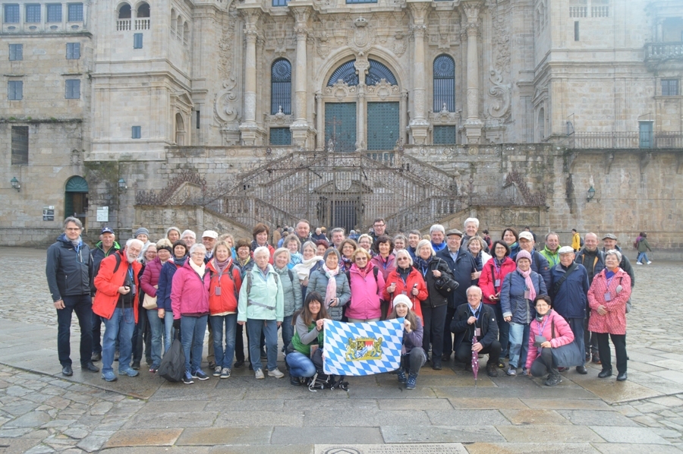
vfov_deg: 39.9
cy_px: 227
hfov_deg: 57.3
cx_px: 342
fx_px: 625
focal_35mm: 33
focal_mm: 22
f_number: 5.6
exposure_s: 1/125
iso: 220
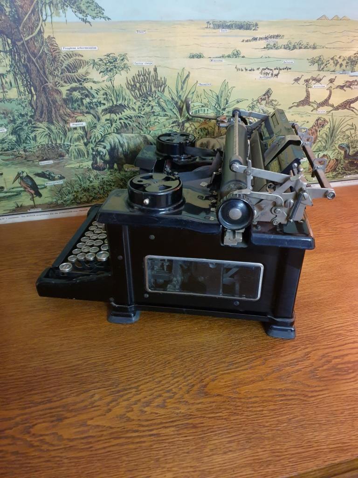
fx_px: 359
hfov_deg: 53.1
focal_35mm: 26
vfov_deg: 67.3
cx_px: 179
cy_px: 239
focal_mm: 4.3
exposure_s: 1/10
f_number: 1.5
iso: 500
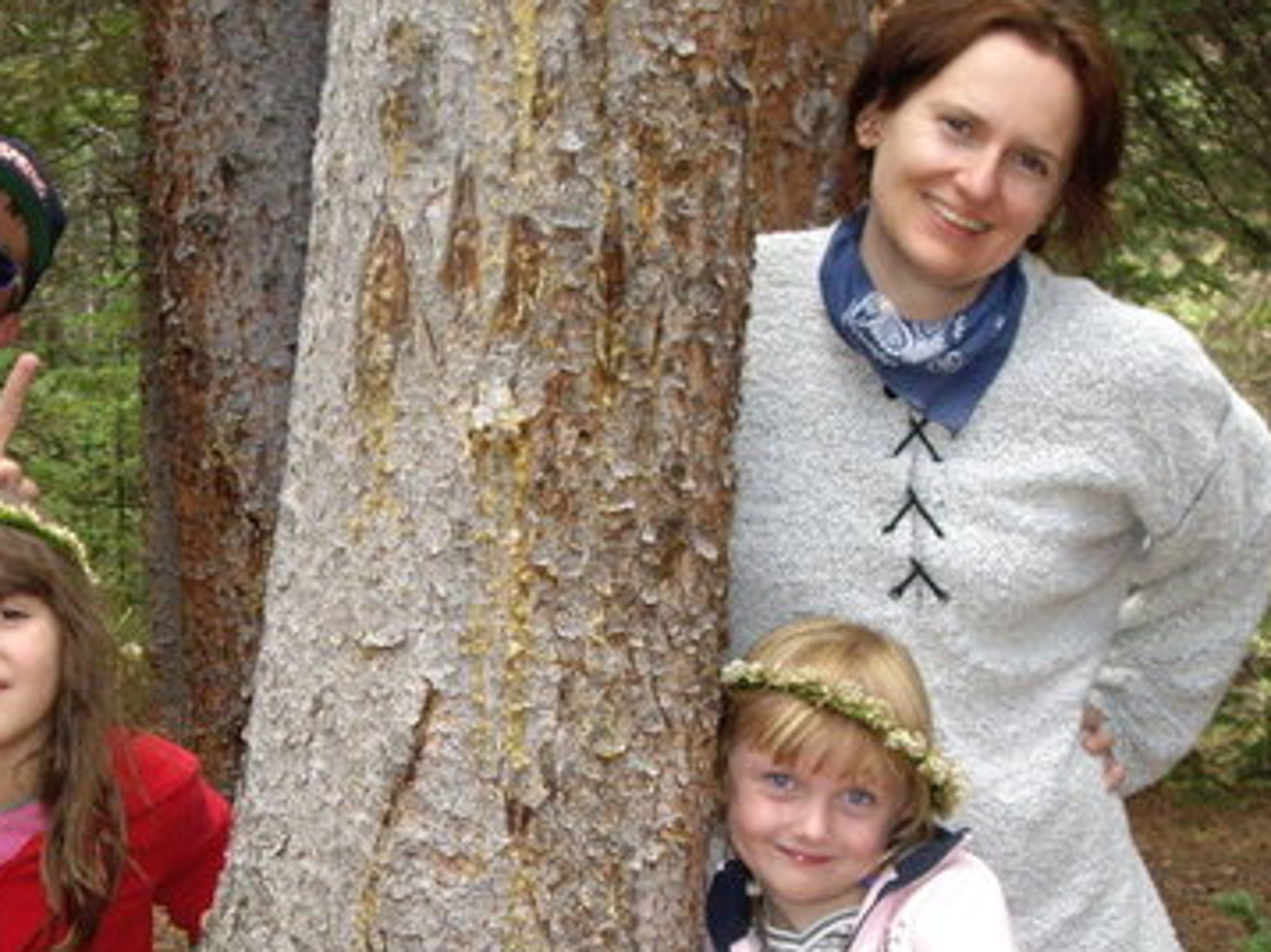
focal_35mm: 118
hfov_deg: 16.6
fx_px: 4330
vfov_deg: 12.5
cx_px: 320
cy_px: 689
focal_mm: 10.7
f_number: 3.6
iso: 200
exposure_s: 1/80
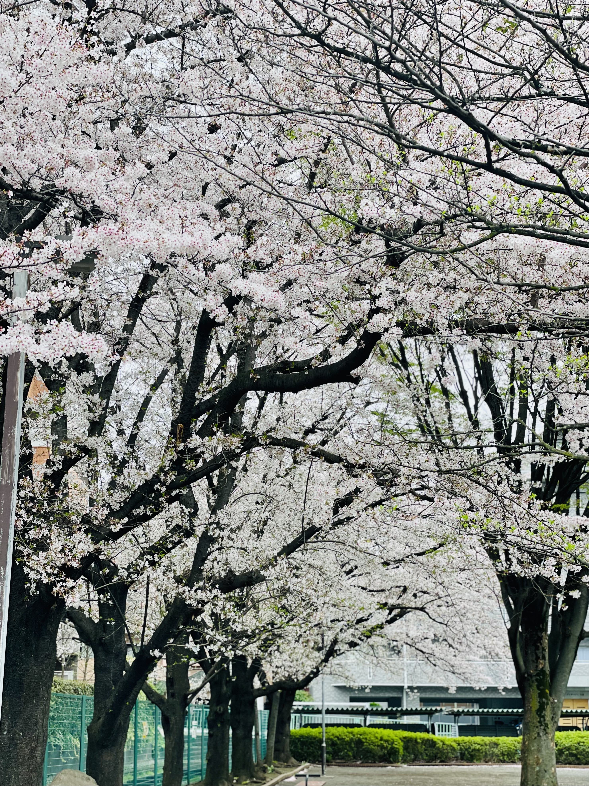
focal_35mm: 52
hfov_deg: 28.0
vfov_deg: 36.8
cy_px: 393
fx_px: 1180
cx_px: 294
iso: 25
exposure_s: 1/122
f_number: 2
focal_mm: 6
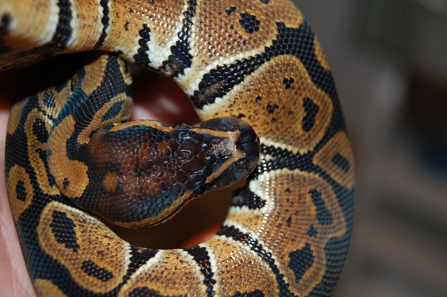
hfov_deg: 29.9
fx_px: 837
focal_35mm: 68
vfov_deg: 20.1
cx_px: 224
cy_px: 148
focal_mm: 45
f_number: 5.3
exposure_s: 1/60
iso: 400
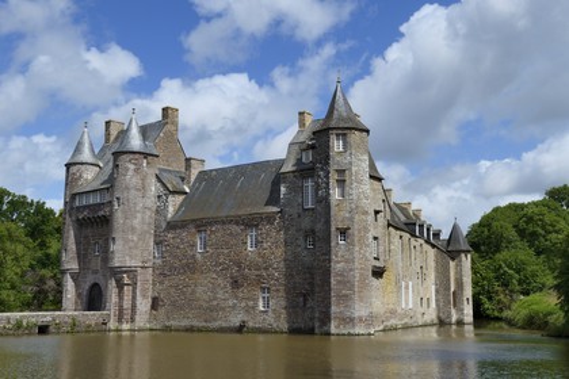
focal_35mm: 45
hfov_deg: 43.6
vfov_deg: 29.9
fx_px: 711
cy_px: 190
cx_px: 284
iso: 200
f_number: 18
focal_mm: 45
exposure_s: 1/200
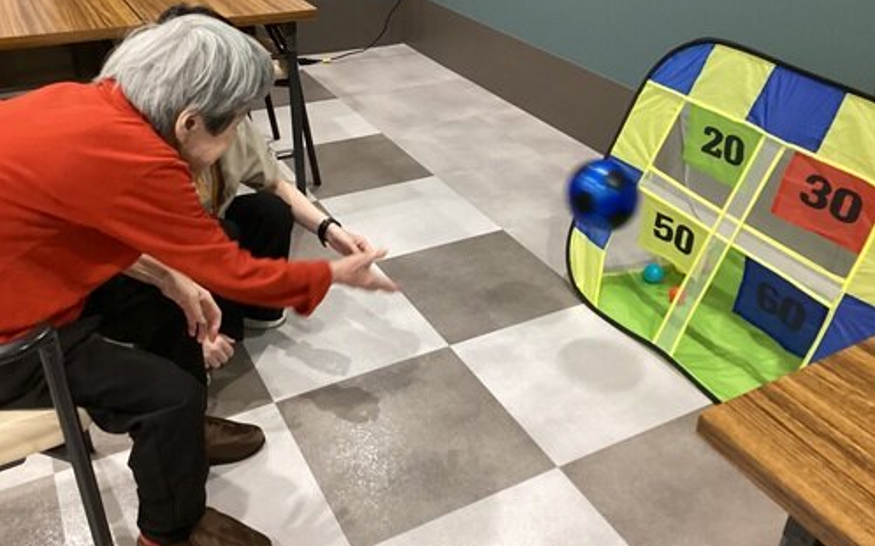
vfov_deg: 38.2
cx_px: 438
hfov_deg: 58.2
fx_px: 787
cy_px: 227
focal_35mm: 33
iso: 250
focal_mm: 3.3
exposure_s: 1/60
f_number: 2.4
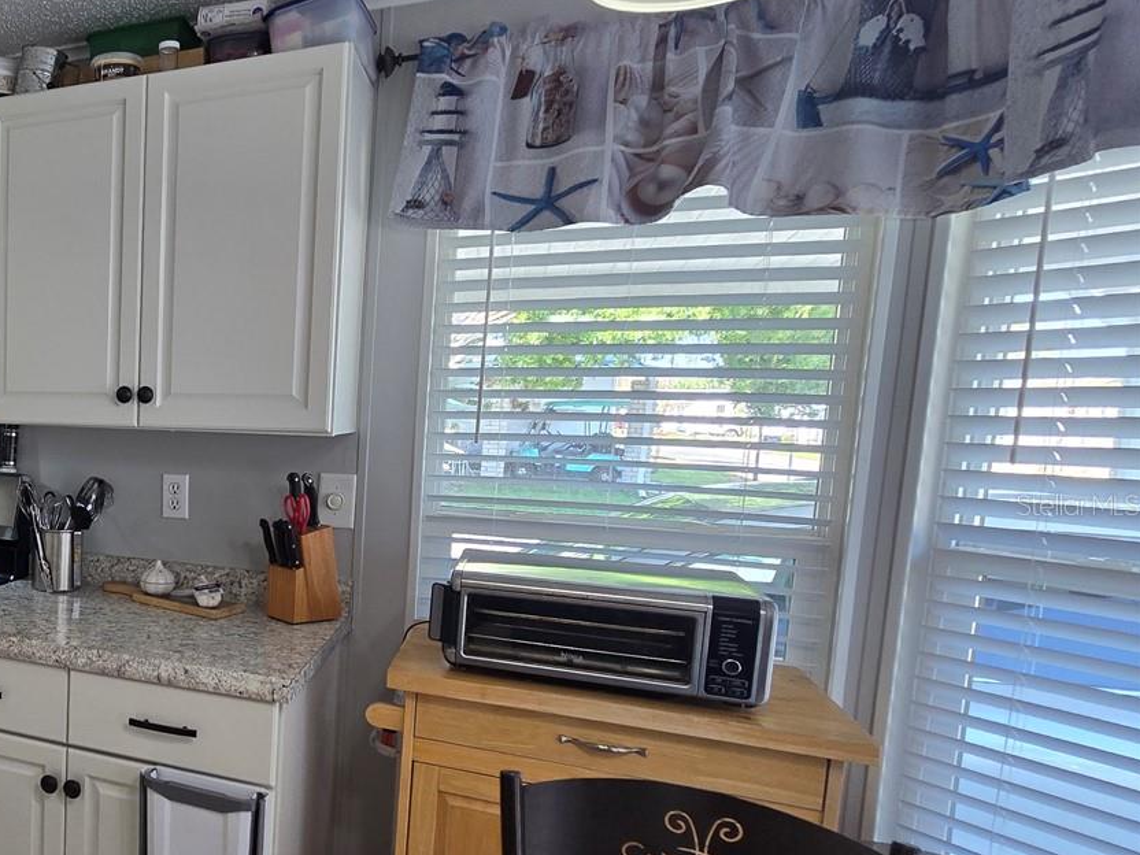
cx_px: 49
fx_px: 823
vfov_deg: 54.6
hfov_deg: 56.4
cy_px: 504
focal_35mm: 25
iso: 64
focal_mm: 2.2
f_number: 2.2
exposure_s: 1/60
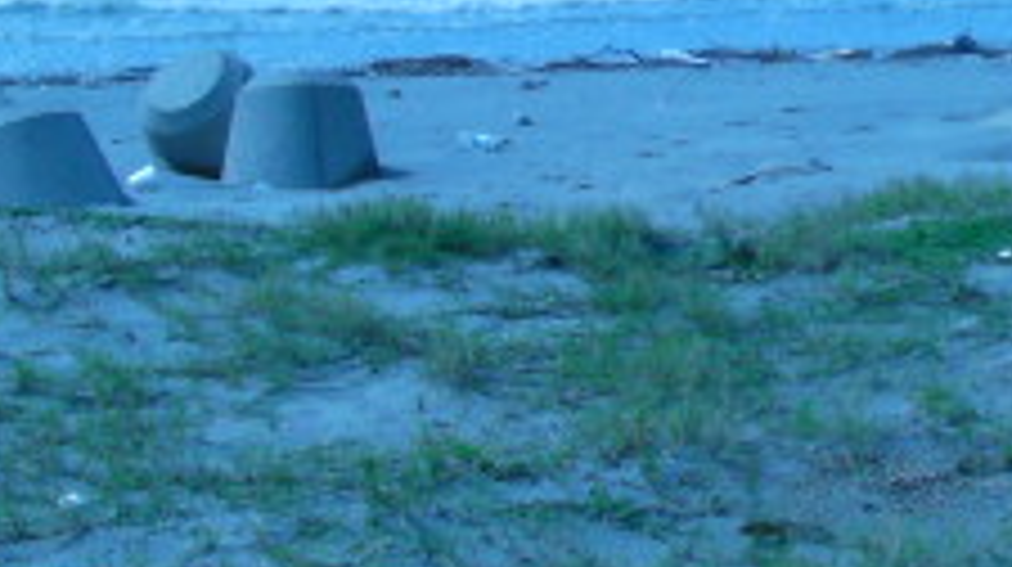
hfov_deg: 17.8
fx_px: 3163
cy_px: 50
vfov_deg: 10.2
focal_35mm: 118
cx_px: 976
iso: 50
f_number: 4.5
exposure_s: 1/542
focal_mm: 6.3
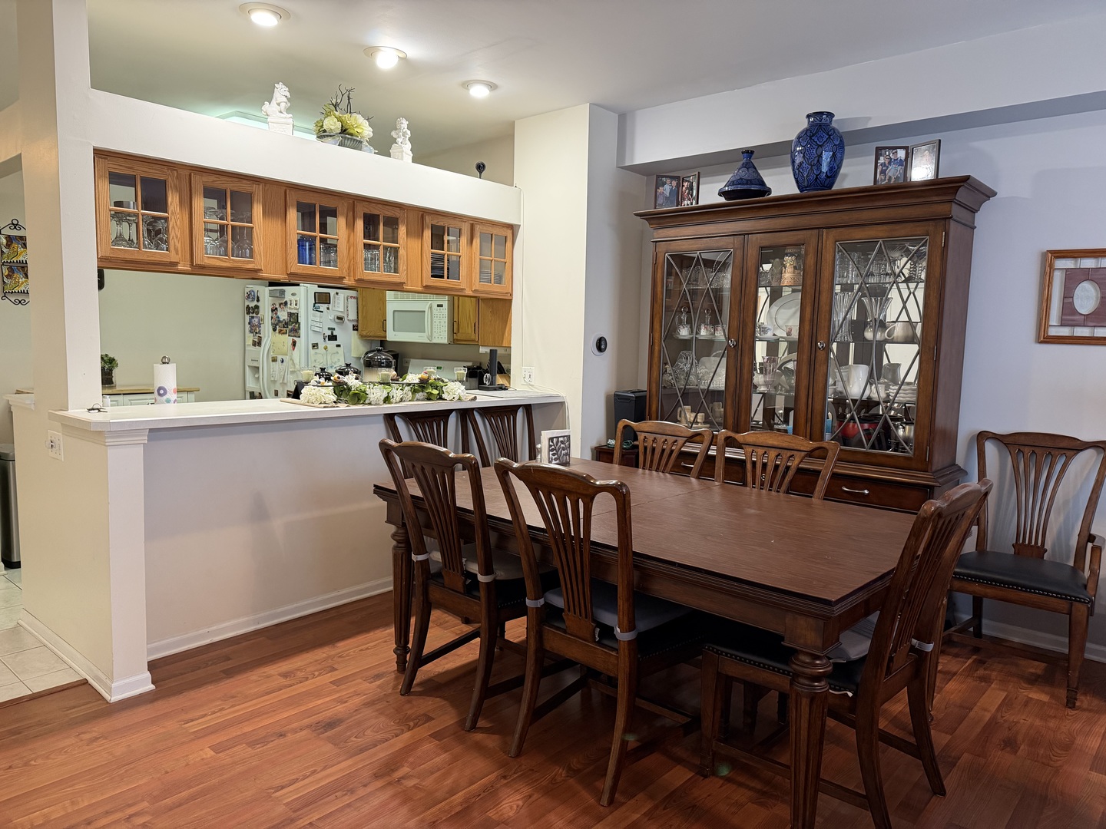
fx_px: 767
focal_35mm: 24
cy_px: 414
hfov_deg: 71.6
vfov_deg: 56.8
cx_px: 553
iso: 320
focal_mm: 6.76
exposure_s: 1/60
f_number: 1.78
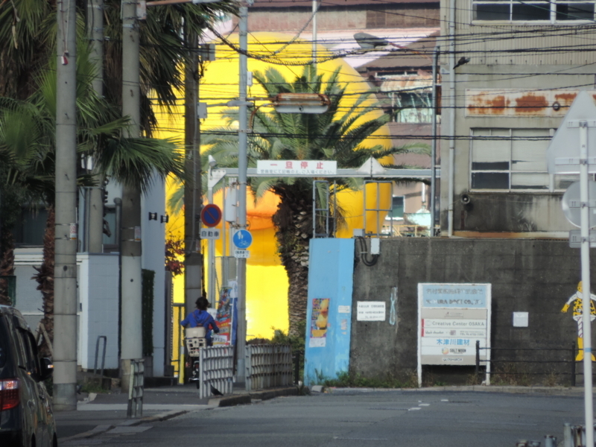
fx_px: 17217
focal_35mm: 1000
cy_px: 224
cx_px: 298
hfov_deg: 2.0
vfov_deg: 1.5
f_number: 5.9
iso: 140
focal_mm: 180
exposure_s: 1/500
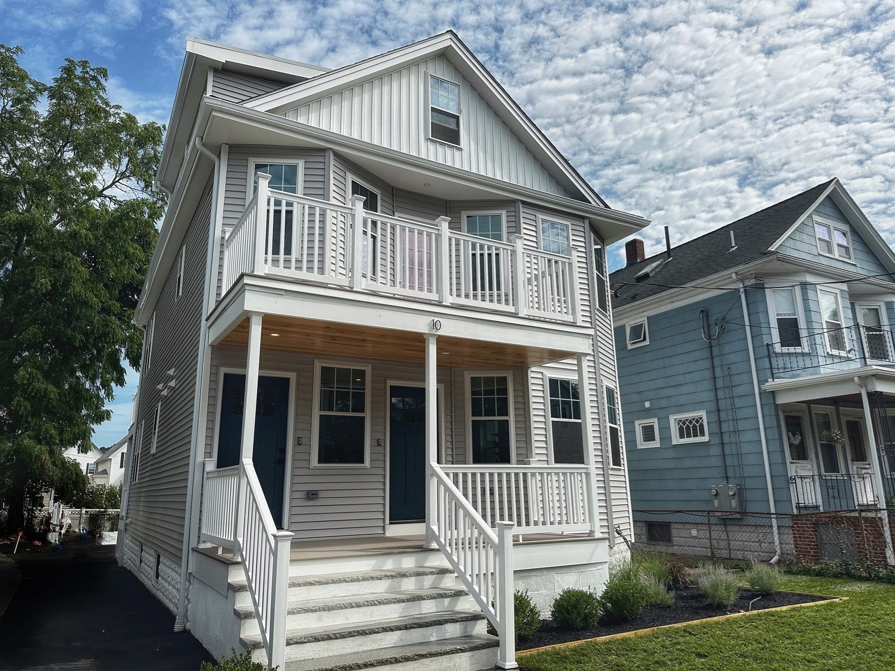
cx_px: 448
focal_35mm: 24
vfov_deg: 56.8
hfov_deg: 71.6
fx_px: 621
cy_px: 336
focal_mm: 6.86
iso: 80
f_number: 1.78
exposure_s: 1/6623
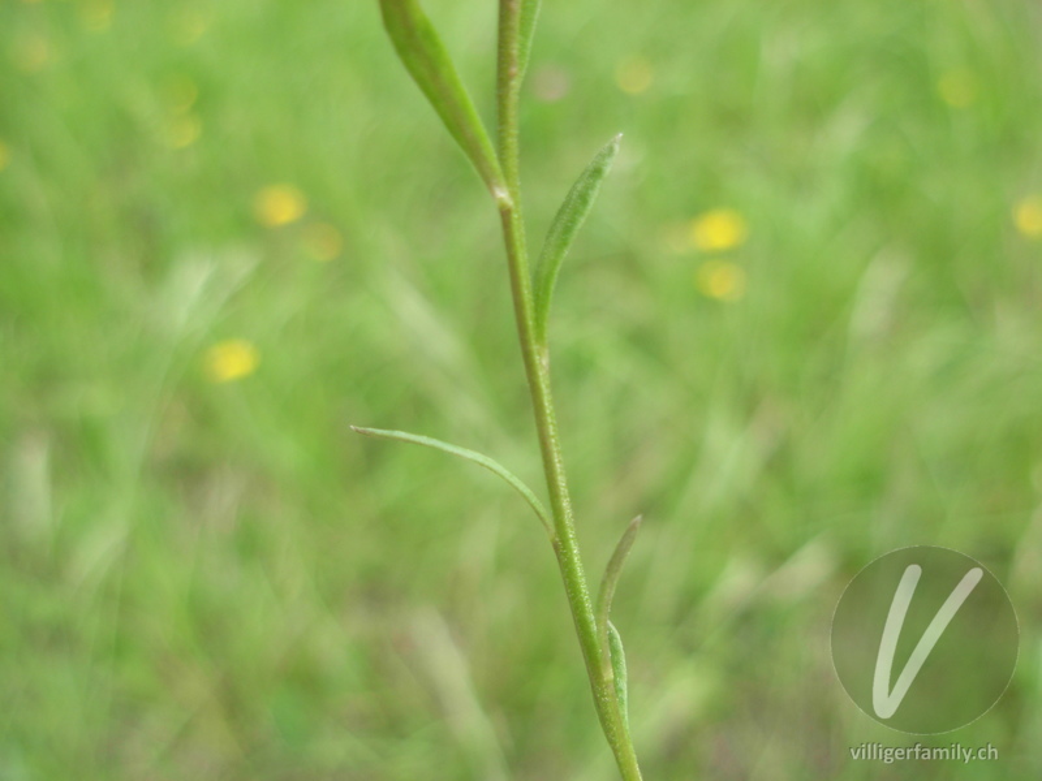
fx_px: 1144
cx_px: 521
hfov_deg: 49.0
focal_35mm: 38
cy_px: 390
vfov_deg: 37.7
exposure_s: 1/256
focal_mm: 6.3
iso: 79
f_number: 2.9
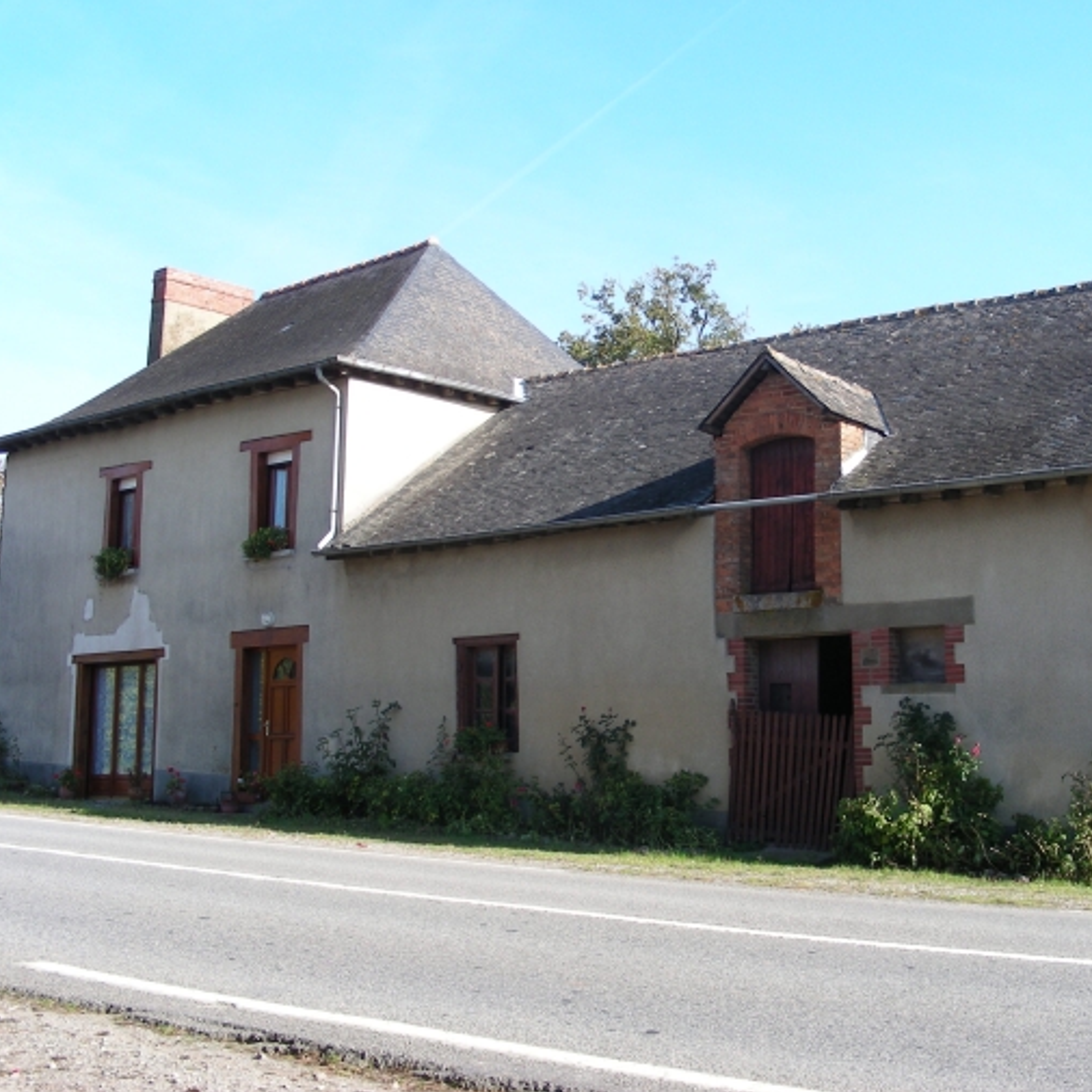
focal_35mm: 49
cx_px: 692
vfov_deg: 34.7
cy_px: 541
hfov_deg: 34.5
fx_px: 1749
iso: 50
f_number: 4
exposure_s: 1/184
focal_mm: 6.8
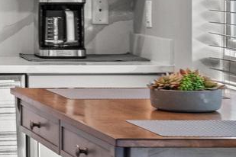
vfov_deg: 6.9
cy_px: 24
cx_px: -204
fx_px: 1304
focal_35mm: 199
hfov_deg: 9.8
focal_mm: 30
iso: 1000
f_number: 9
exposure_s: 1/10
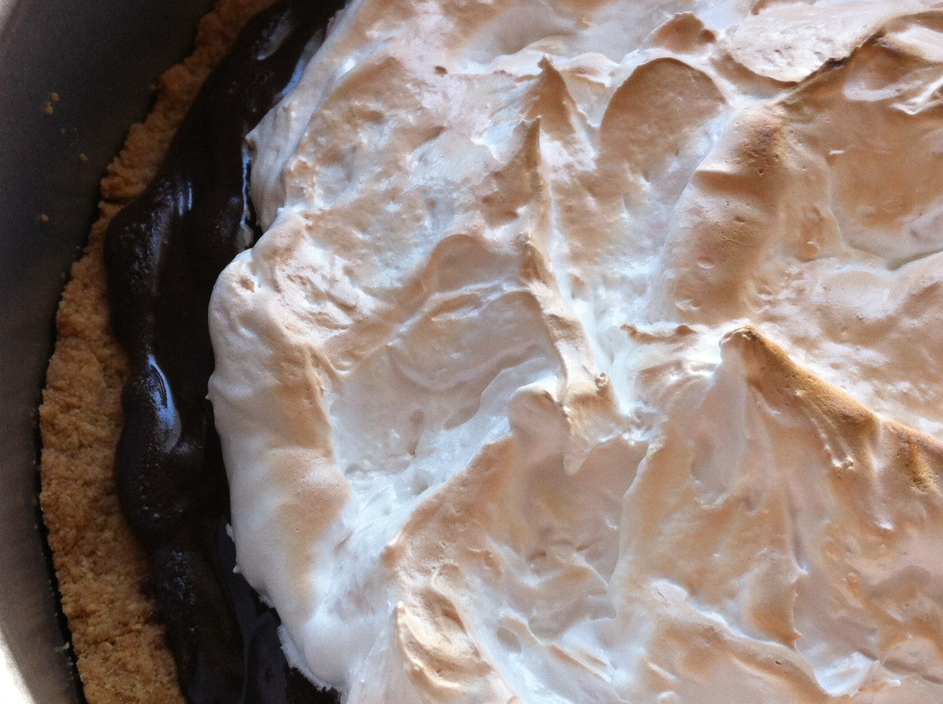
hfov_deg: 32.7
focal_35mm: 59
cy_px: 430
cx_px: 560
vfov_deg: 24.7
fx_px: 1605
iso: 80
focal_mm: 3.85
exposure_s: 1/40
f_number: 2.8
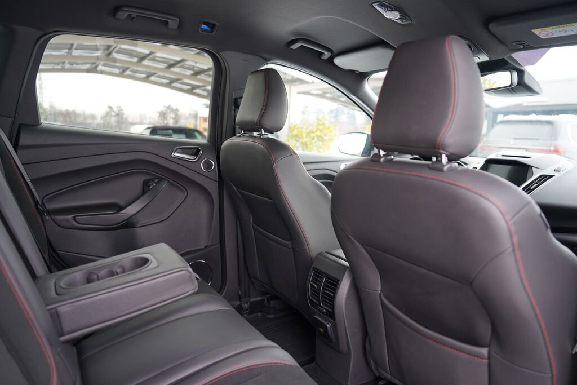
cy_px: 192
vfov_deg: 53.1
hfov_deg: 73.7
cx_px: 288
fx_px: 385
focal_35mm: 24
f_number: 2.8
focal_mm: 24
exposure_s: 1/30
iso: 100
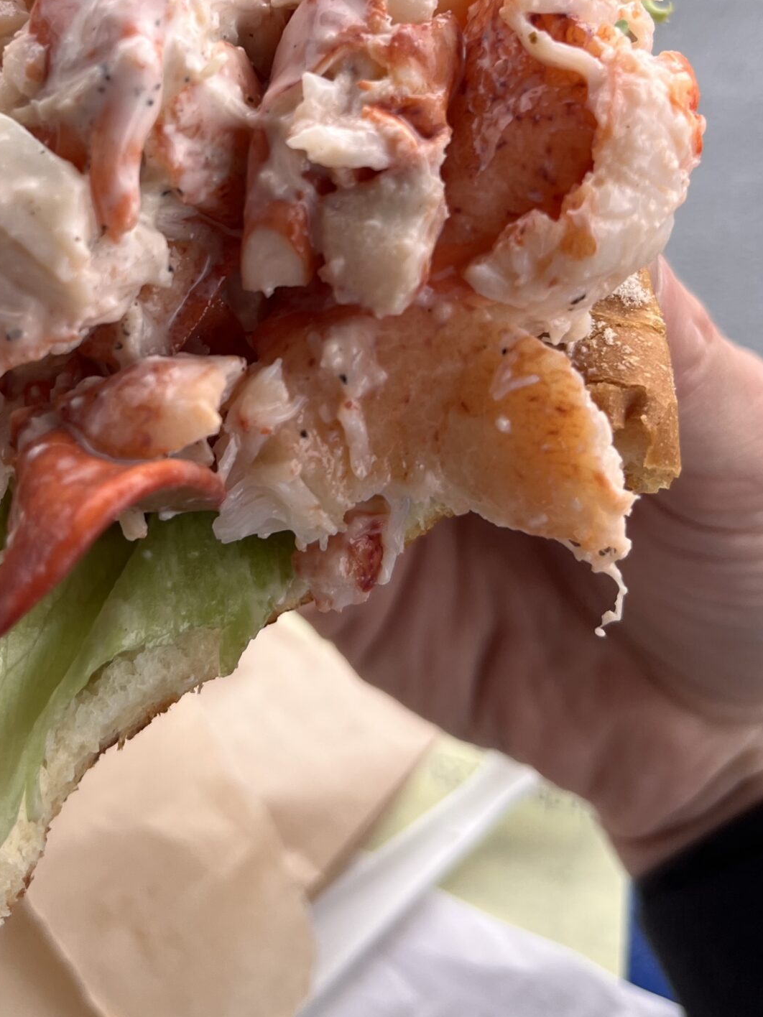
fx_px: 1381
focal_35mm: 47
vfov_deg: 39.1
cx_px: 256
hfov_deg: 30.7
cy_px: 227
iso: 40
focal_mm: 5.1
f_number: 1.6
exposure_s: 1/189
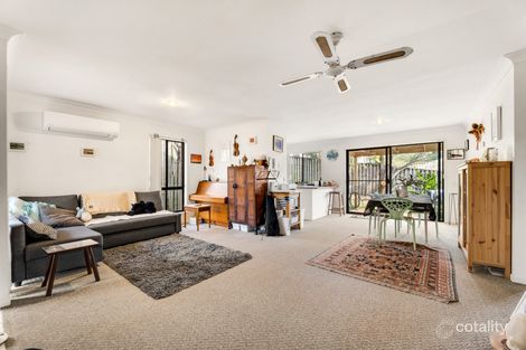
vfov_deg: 81.2
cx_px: 263
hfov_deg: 104.3
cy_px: 175
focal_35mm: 14
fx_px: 204
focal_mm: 14
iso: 200
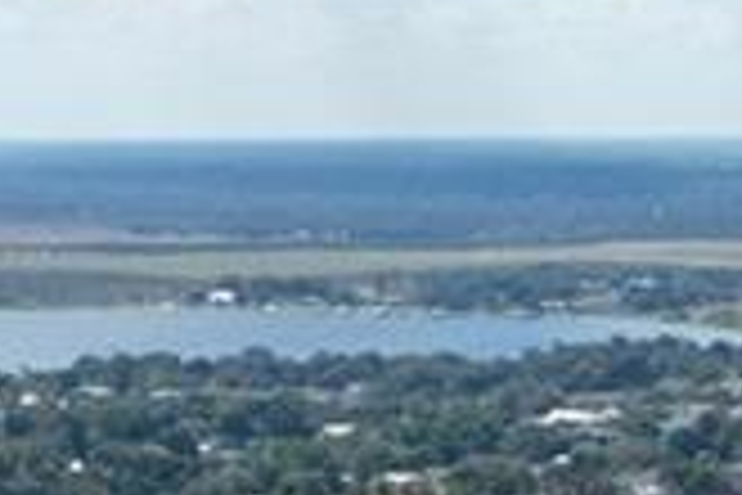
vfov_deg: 7.2
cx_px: 1043
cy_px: 1404
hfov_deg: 11.4
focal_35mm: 174
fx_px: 3586
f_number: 6.3
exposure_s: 1/500
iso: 100
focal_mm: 10.26
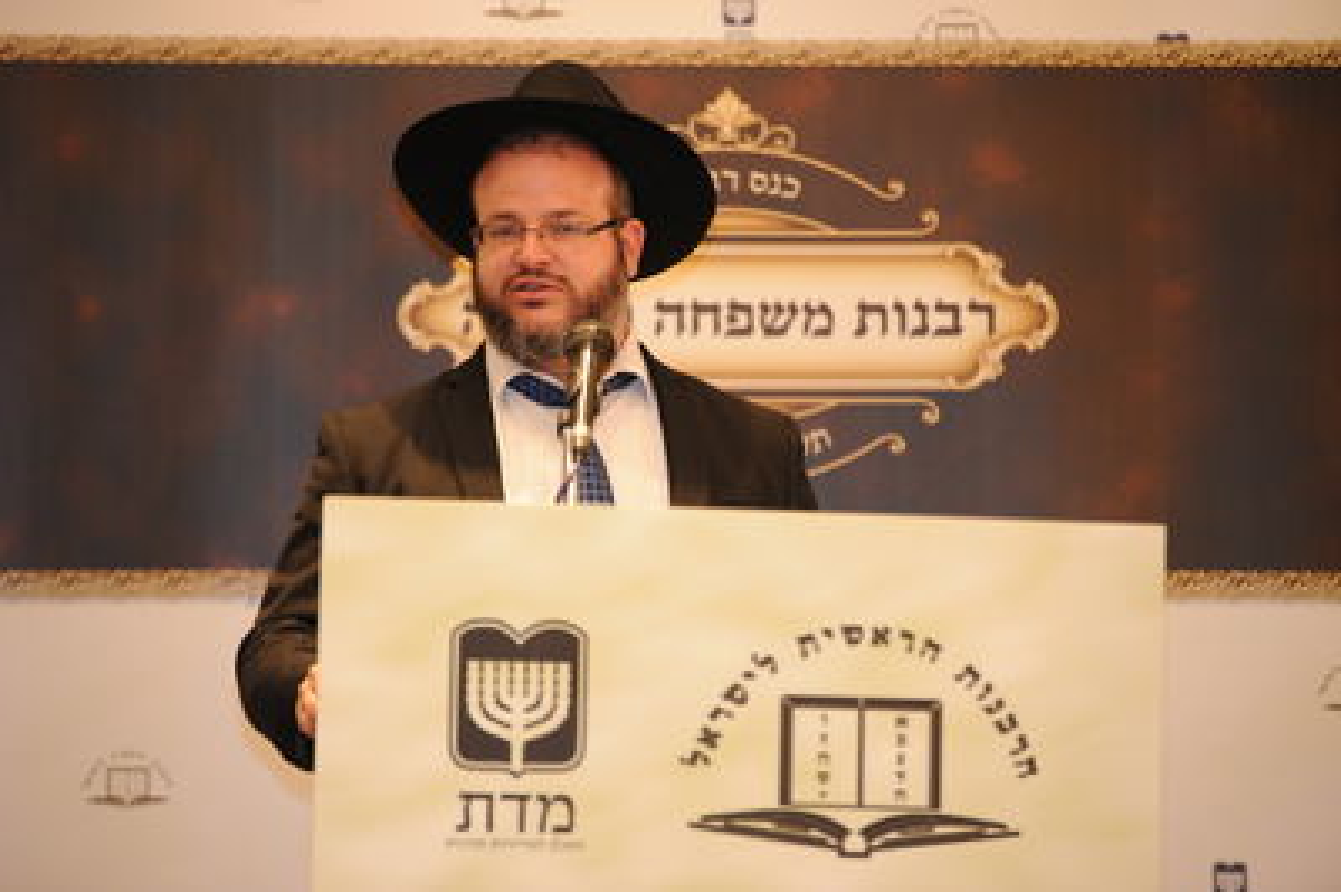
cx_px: 670
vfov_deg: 8.8
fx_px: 5769
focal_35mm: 155
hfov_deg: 13.3
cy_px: 446
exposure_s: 1/160
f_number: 5
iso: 1600
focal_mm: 155
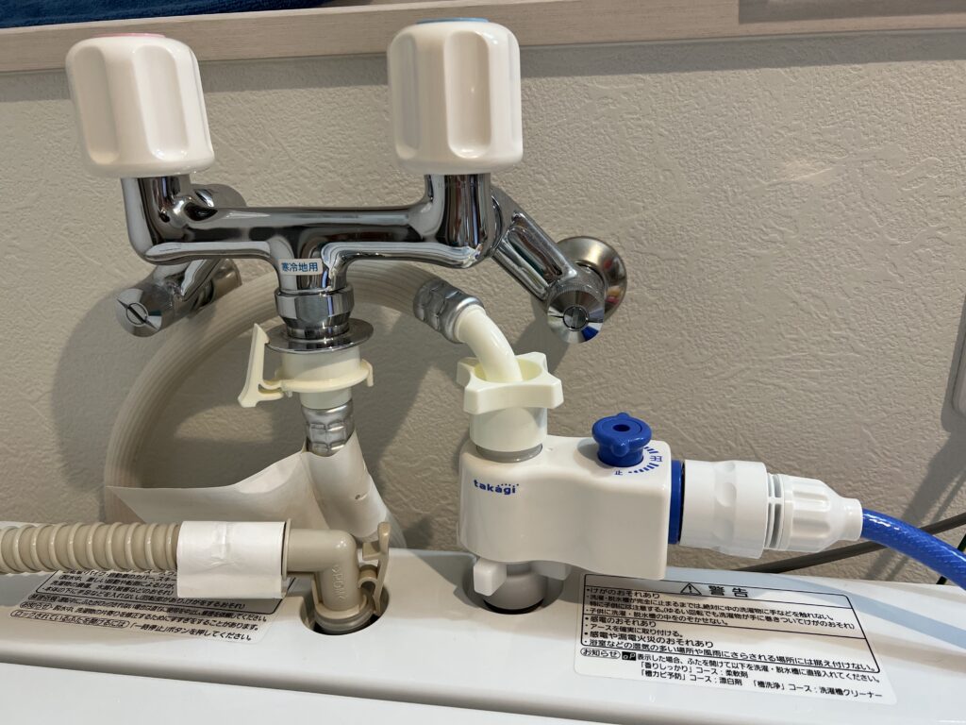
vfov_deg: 53.1
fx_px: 726
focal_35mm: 26
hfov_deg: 67.3
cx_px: 483
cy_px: 362
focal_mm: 5.7
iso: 125
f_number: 1.5
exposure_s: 1/118
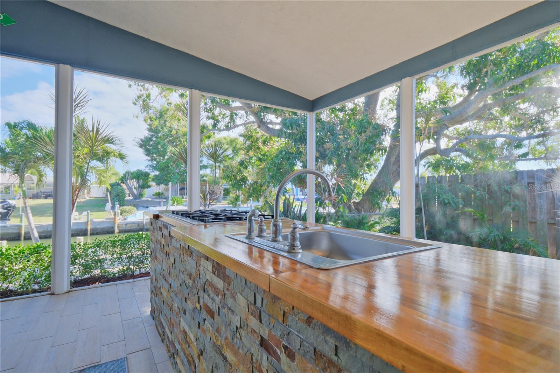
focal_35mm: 17
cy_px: 186
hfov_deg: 93.3
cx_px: 280
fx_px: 264
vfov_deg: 70.4
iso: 640
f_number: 4
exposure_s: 1/320
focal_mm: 11.2
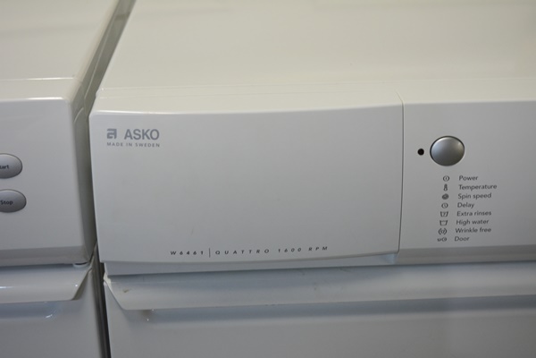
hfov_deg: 35.1
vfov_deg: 23.8
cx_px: 268
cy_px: 179
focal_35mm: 57
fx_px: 849
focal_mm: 38
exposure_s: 1/60
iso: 800
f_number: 5
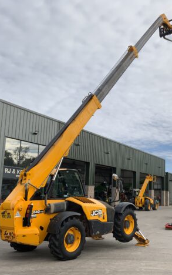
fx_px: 315
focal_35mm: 42
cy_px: 136
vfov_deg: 47.2
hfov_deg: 30.3
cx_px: 116
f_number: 1.8
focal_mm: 3
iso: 16
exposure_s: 1/855
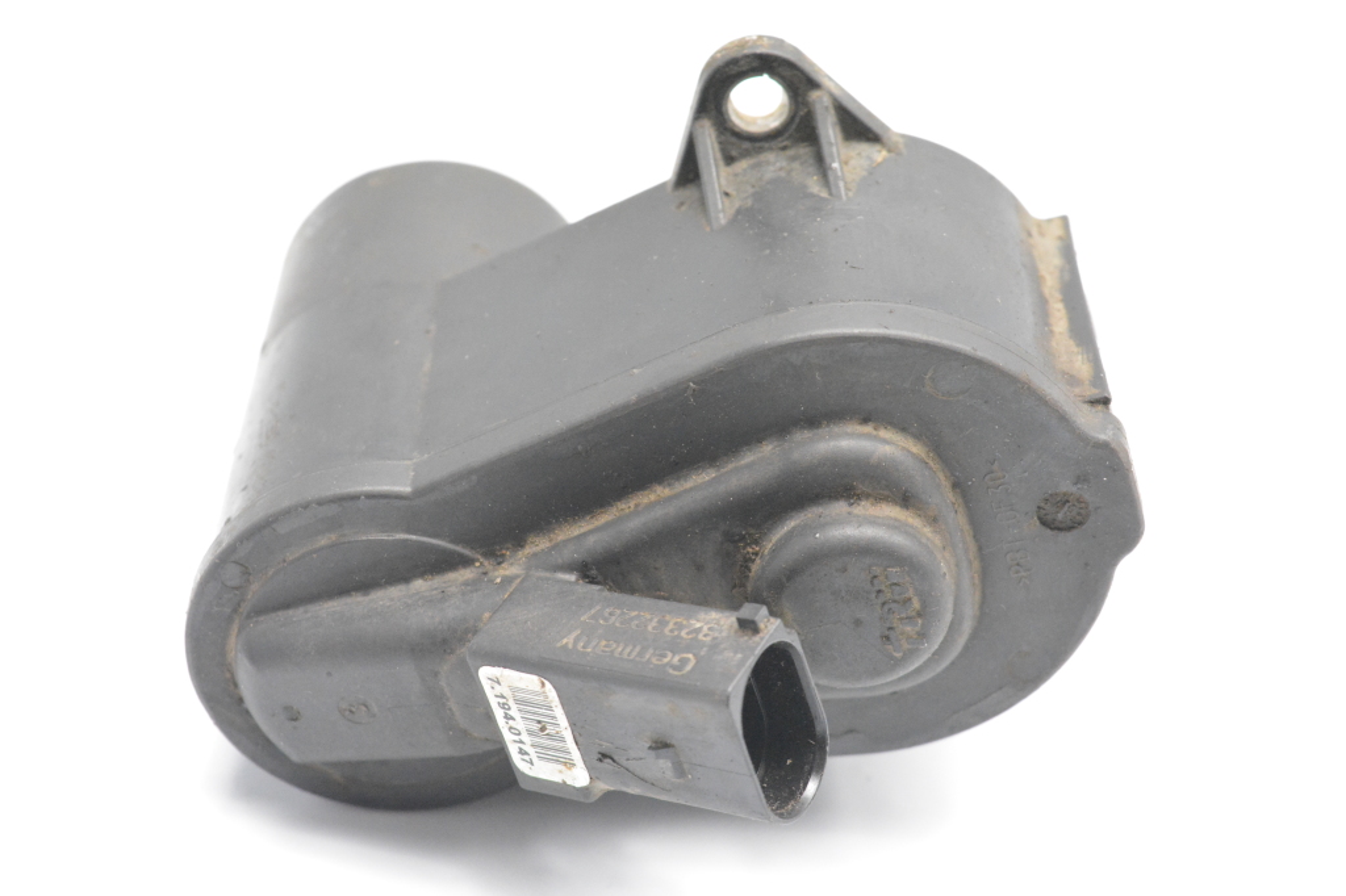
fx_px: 2915
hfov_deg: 26.0
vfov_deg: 17.5
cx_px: 673
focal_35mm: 78
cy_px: 448
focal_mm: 52
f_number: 9
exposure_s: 1/320
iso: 6400
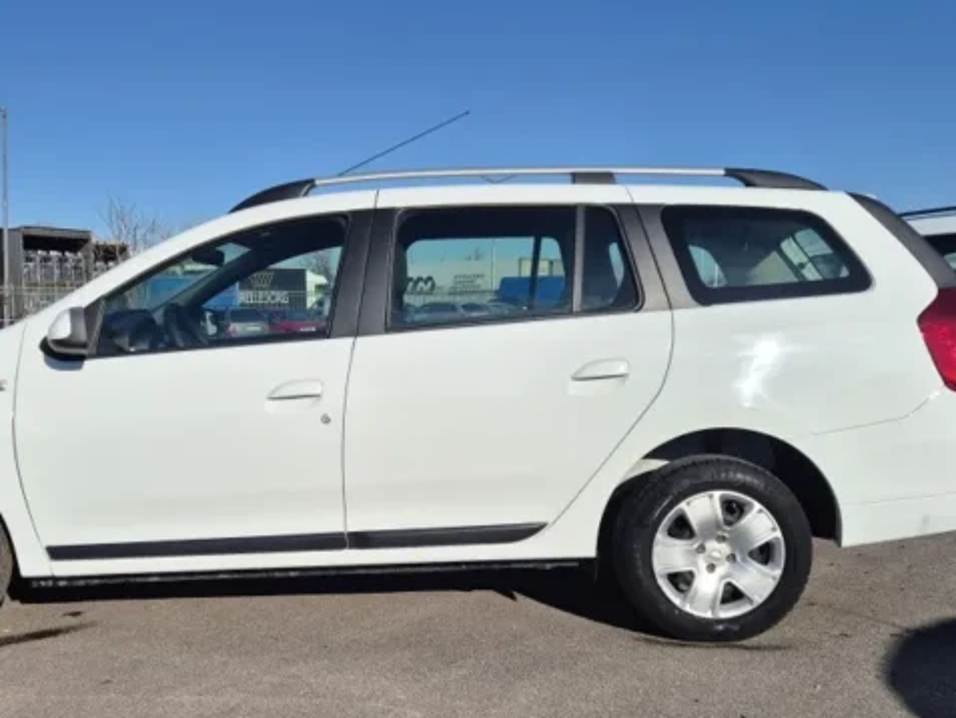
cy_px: 435
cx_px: 409
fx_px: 1022
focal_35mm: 37
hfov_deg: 50.0
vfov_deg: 38.5
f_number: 1.8
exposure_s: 1/3616
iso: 25
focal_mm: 5.4
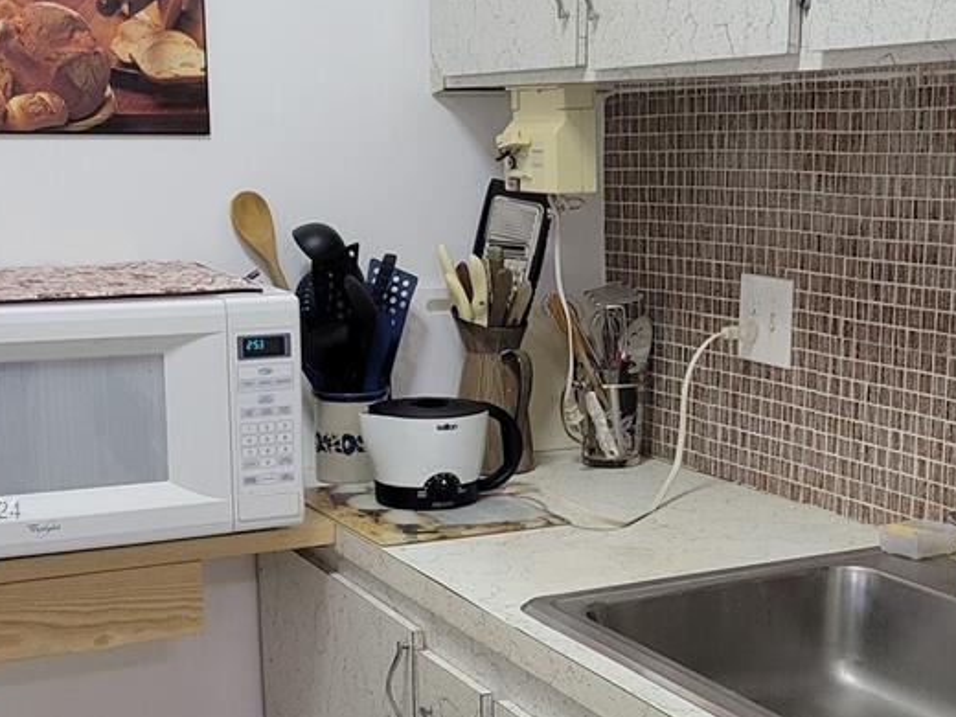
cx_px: 509
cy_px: 509
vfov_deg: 24.2
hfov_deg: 32.2
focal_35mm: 60
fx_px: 1657
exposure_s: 1/120
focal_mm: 5.4
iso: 320
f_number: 1.8
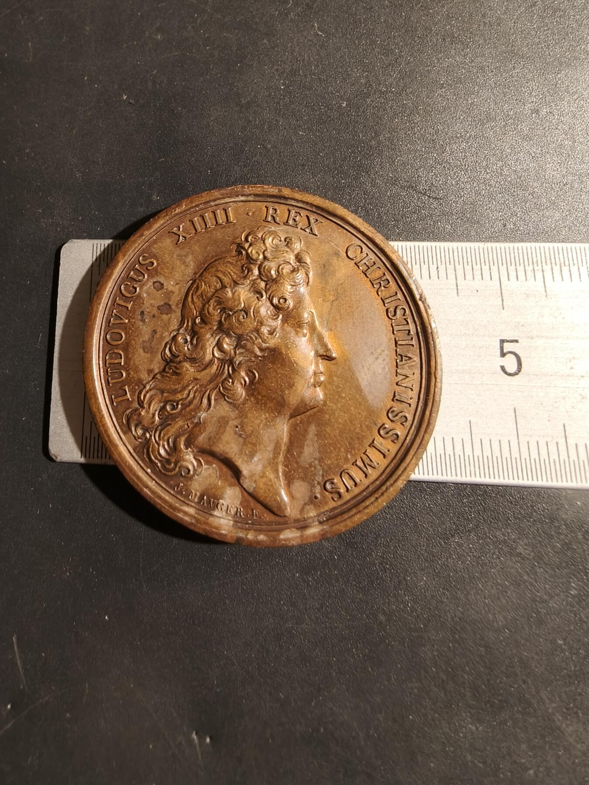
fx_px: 522
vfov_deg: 73.9
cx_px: 294
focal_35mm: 23
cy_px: 392
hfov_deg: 58.9
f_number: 2
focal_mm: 2.32
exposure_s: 1/50
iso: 160
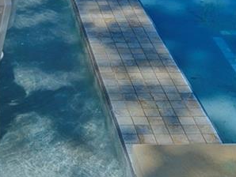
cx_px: 4
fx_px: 675
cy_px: -230
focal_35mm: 99
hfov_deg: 19.3
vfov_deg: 12.3
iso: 250
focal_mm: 10
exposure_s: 1/25
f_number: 11
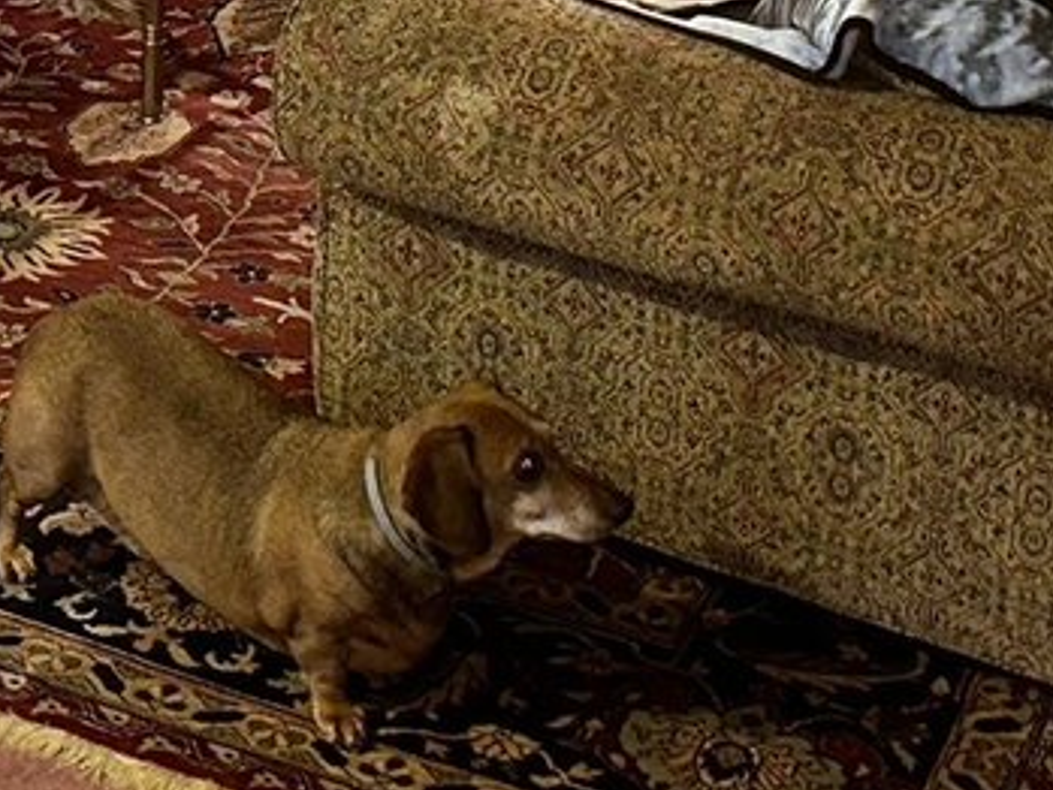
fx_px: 3165
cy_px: -463
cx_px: 122
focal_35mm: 104
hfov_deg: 18.6
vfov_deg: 13.3
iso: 160
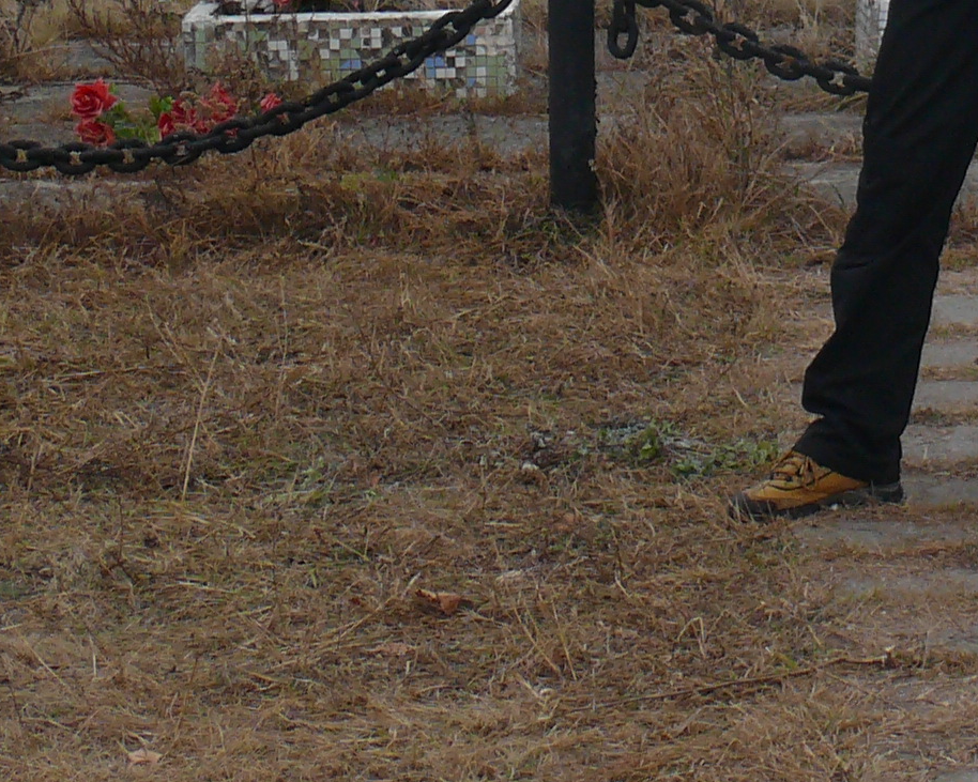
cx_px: 1083
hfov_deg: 12.5
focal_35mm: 152
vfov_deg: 9.9
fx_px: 4399
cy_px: -282
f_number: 4
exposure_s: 1/200
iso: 100
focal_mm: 8.2
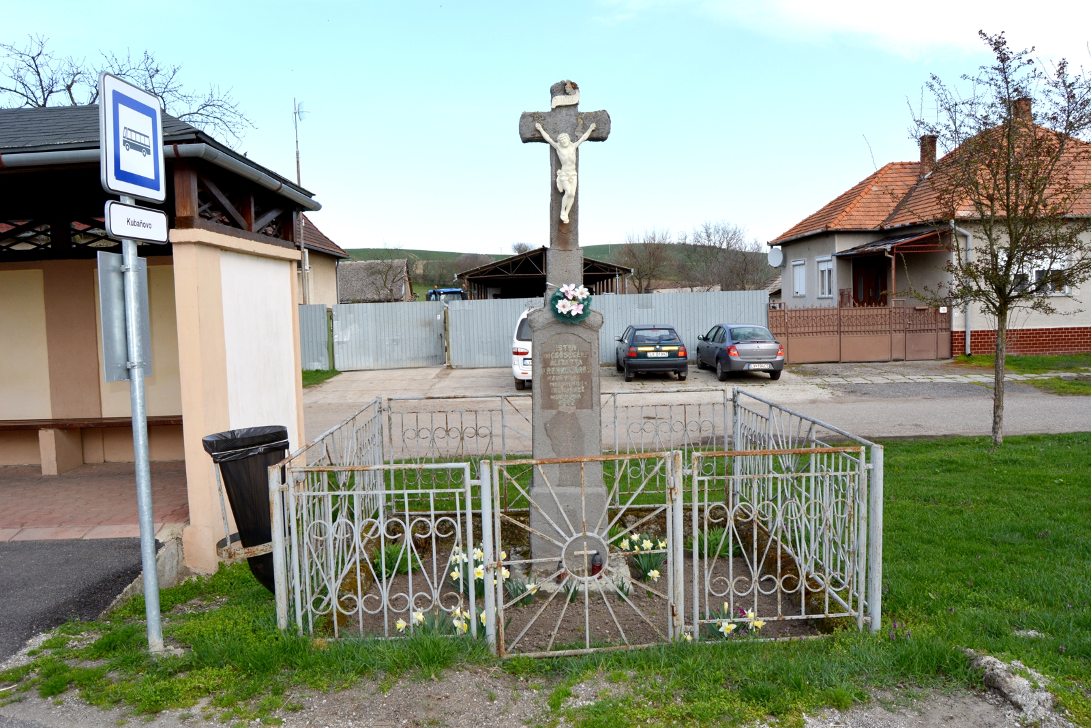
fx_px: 819
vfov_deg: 48.0
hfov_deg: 67.4
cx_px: 546
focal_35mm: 27
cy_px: 364
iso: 200
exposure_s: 1/200
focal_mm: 18
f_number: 11
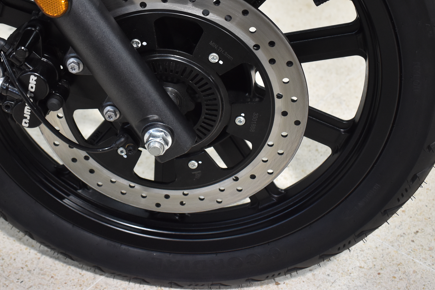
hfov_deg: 34.9
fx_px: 689
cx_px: 163
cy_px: 44
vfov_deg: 23.3
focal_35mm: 57
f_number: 3.8
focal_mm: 22
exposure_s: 1/60
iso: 800
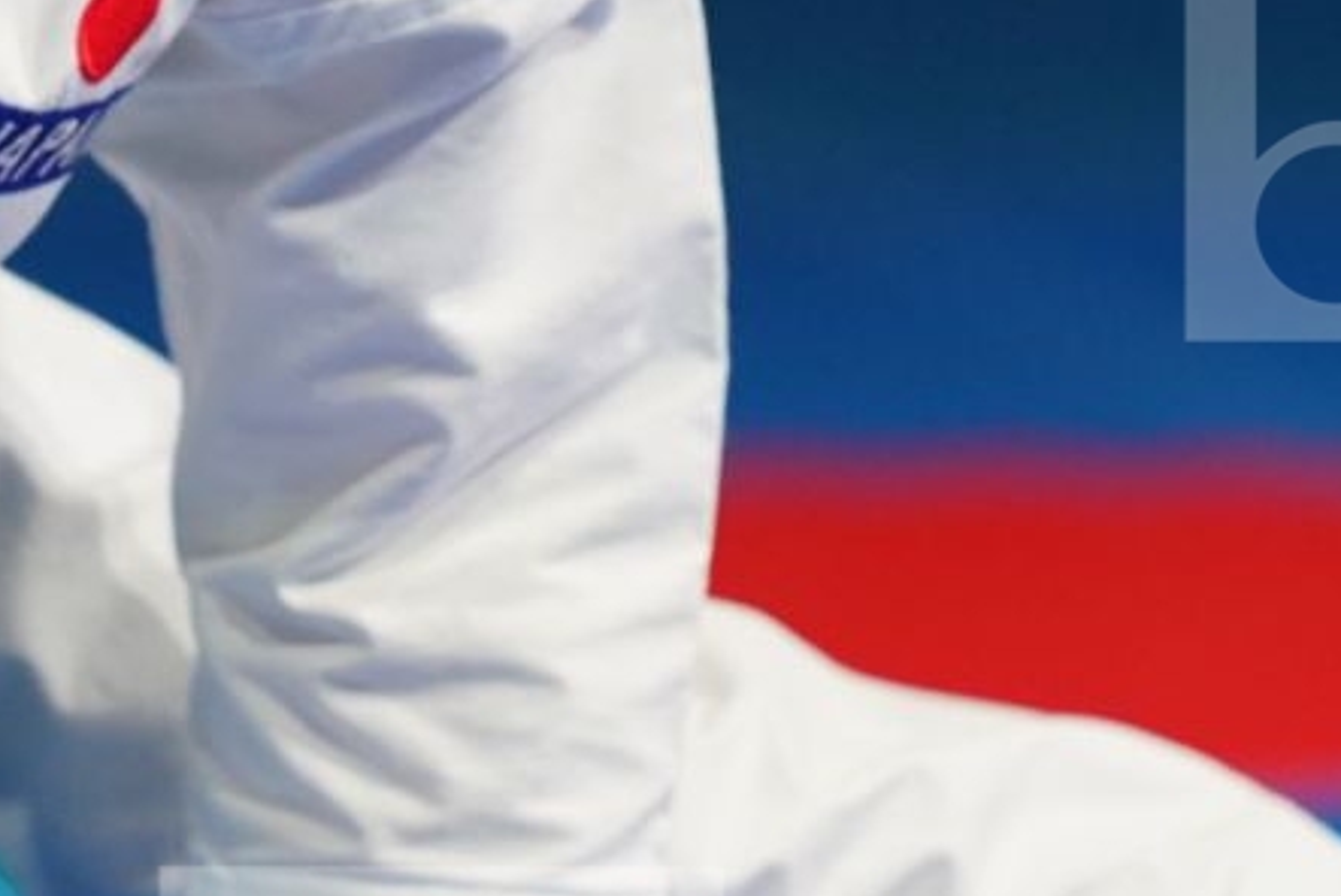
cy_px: 67
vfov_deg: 0.8
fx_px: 60531
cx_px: 442
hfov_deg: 1.3
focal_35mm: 1624
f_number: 2.8
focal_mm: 400
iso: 1600
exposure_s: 1/500
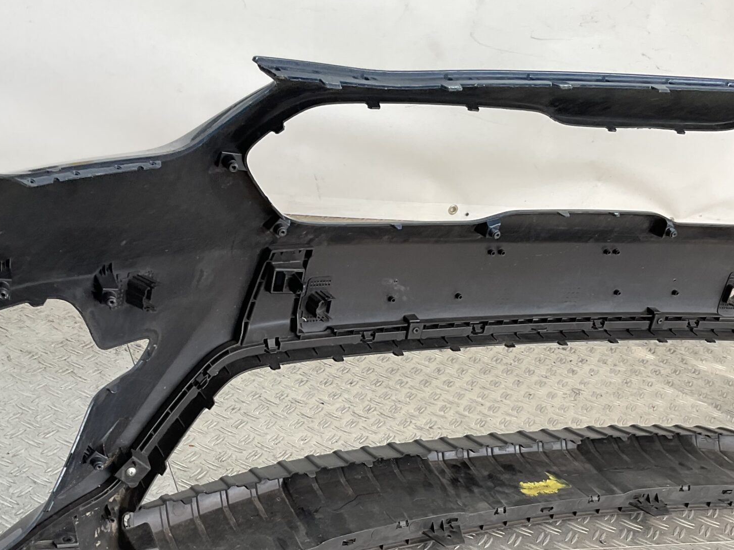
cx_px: 323
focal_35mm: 51
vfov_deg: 27.9
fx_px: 1081
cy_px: 453
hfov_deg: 37.4
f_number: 1.8
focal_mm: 3
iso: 20
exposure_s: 1/120
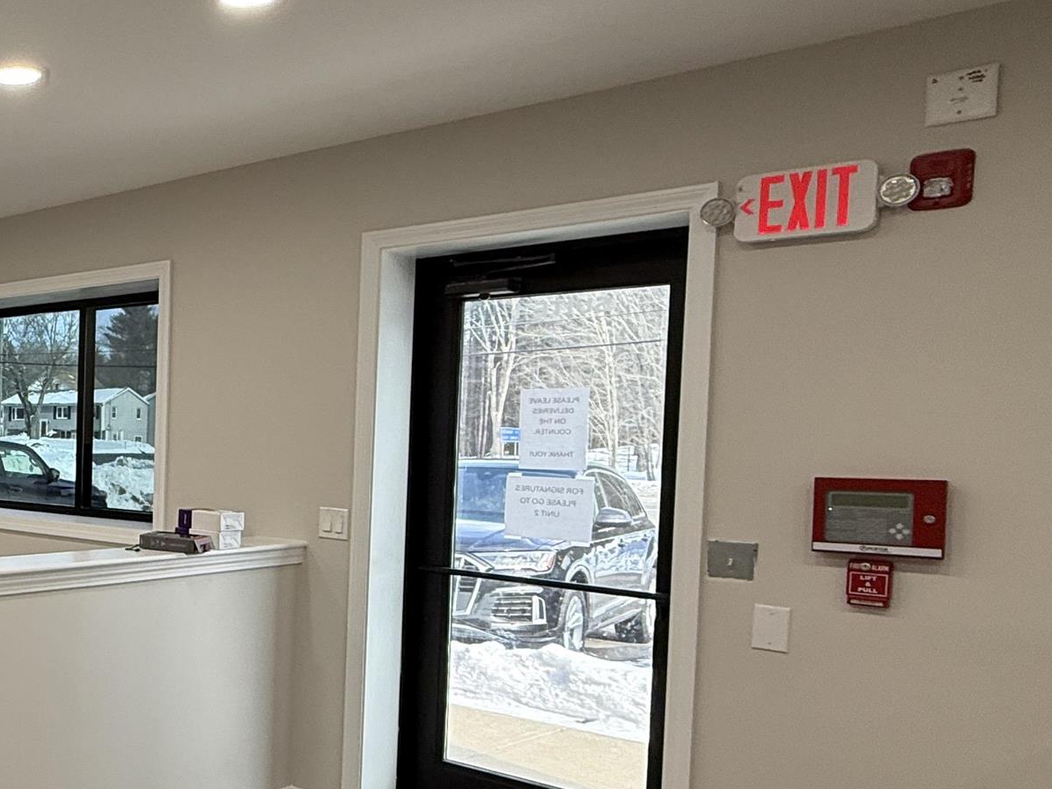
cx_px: -93
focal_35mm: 36
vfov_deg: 39.5
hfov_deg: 41.4
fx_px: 1094
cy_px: 480
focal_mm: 2.22
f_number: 2.2
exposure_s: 1/120
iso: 125
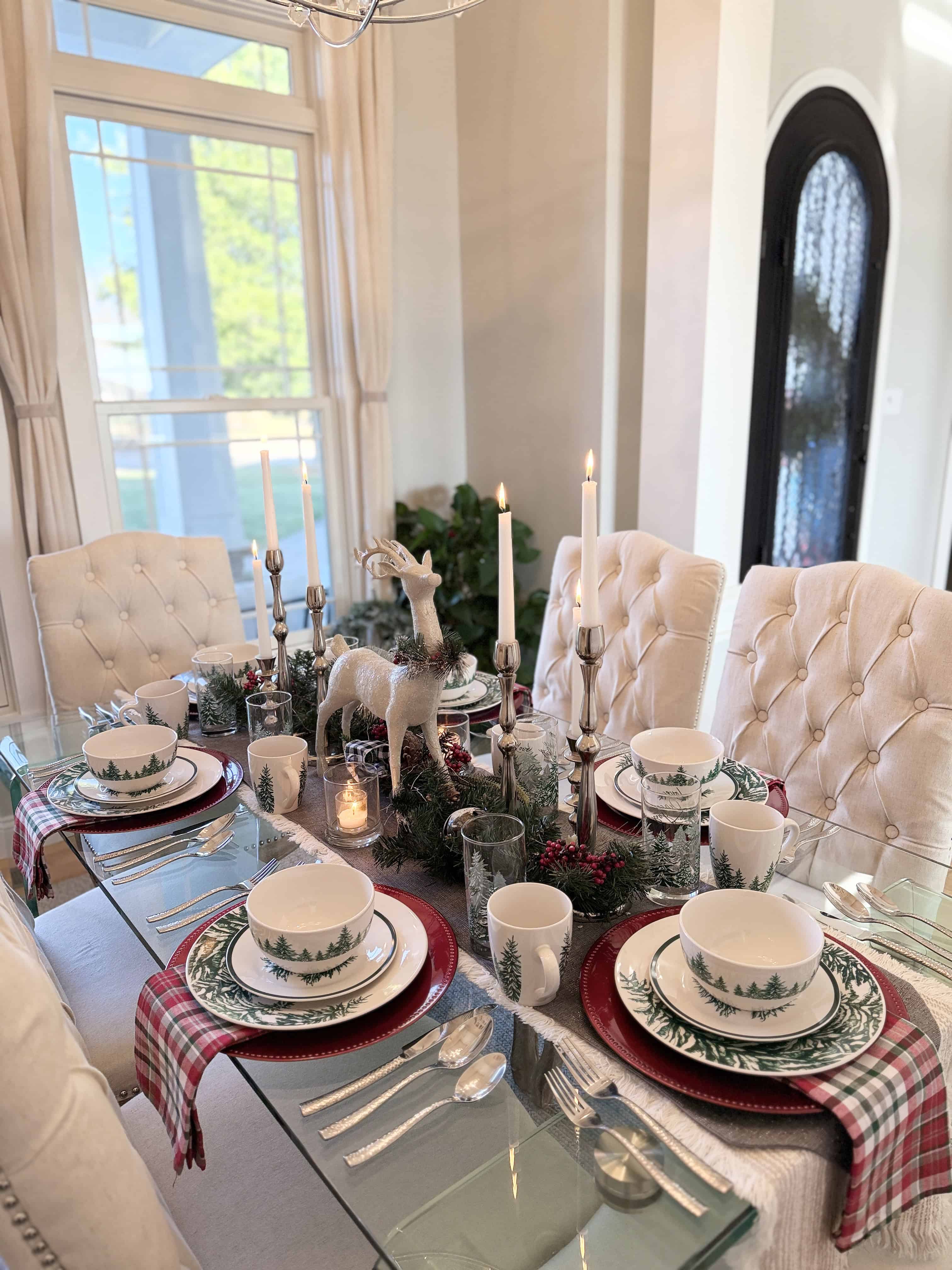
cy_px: 635
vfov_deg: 71.6
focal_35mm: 24
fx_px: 880
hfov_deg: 56.8
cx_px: 476
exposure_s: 1/231
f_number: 1.8
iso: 200
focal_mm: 6.8
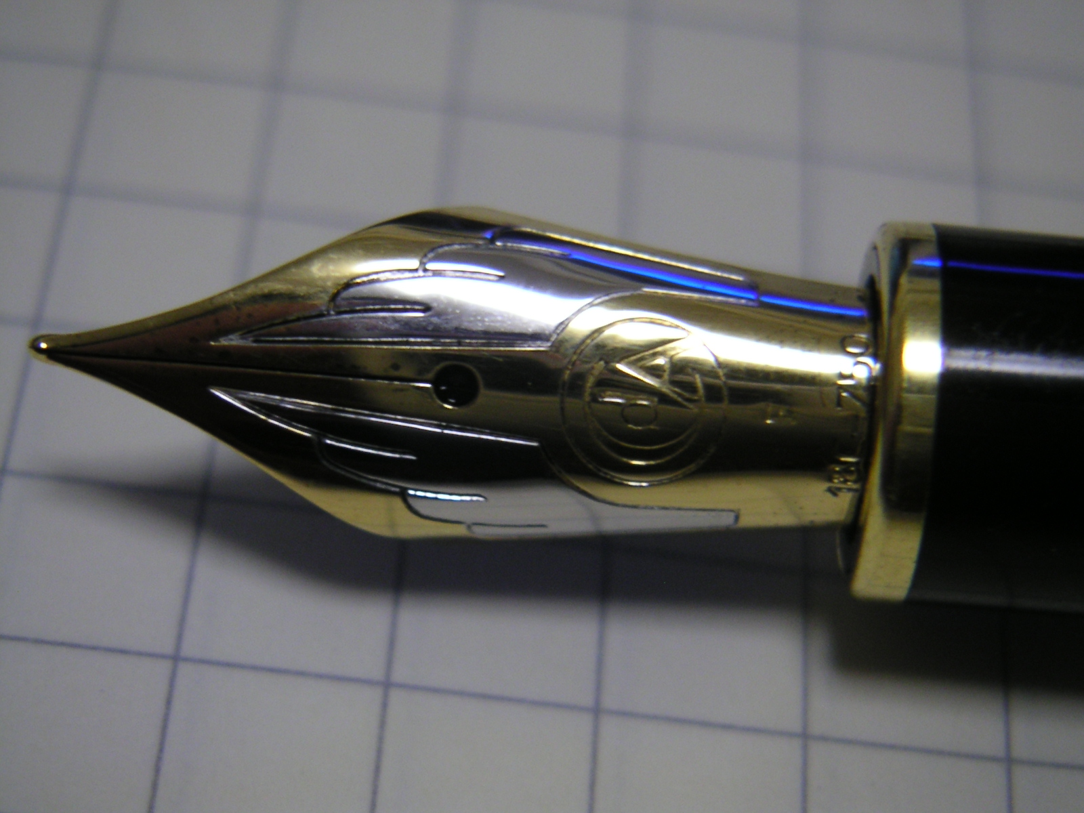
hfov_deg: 17.7
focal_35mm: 111
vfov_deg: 13.3
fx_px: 3476
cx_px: 542
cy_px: 406
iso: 100
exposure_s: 1/4
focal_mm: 14.4
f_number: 3.7
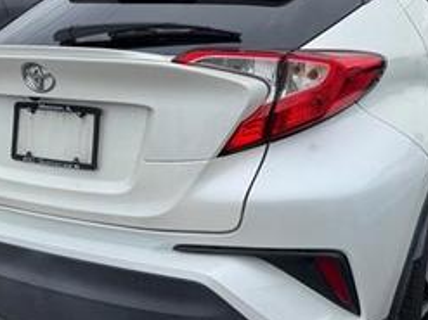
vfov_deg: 29.6
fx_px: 606
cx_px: 263
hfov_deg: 38.7
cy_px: 128
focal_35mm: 49
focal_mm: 6.76
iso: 80
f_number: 1.78
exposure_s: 1/2252
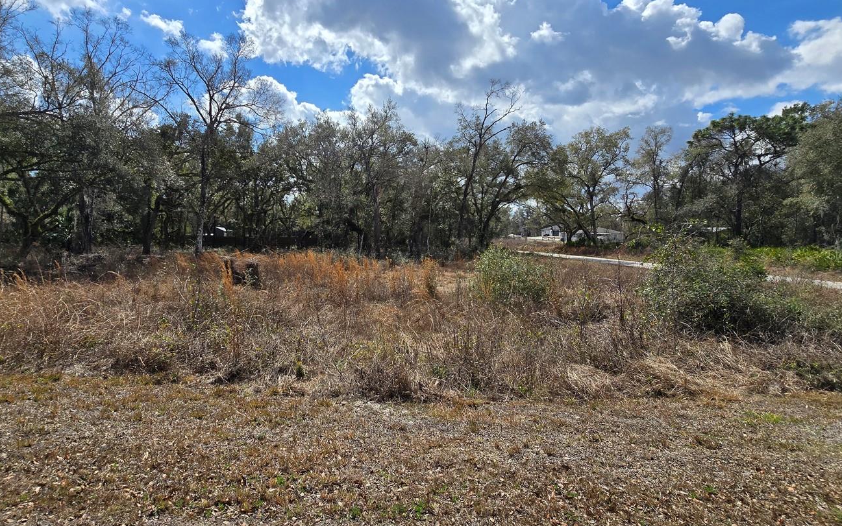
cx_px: 370
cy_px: 254
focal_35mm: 17
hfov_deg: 93.9
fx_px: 390
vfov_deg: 68.0
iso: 50
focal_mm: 2.2
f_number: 2.2
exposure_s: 1/4291
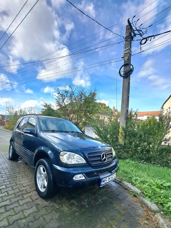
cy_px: 128
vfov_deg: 97.6
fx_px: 99
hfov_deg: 81.7
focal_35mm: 15
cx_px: 82
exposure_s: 1/1667
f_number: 2.2
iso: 50
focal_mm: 1.74
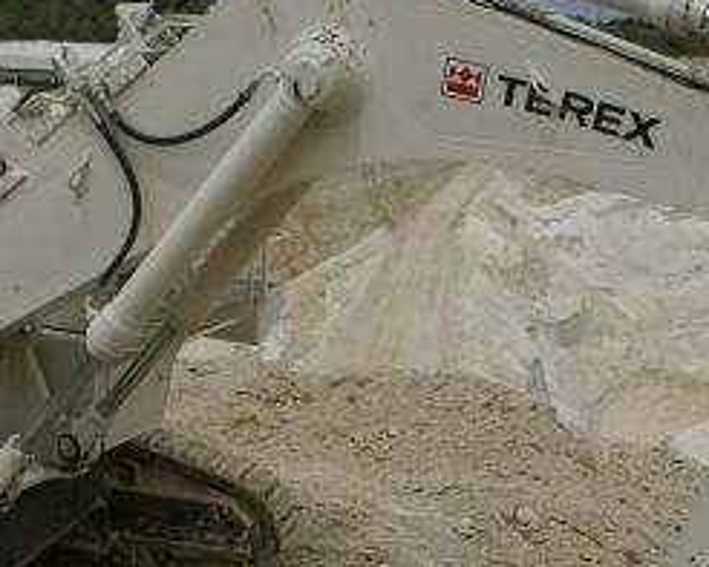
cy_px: 403
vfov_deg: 23.0
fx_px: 1385
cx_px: 300
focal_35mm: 66
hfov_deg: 28.7
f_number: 10
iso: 100
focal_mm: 18
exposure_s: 1/400
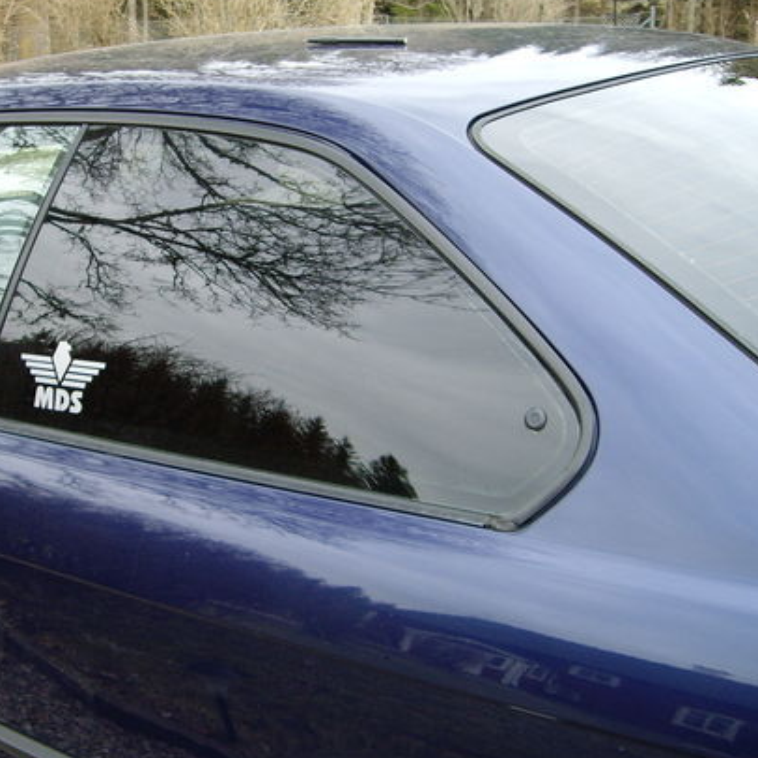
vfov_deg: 32.2
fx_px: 1313
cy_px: 360
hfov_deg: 31.8
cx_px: 228
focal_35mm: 53
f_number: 2.7
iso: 100
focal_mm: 6.2
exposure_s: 1/100
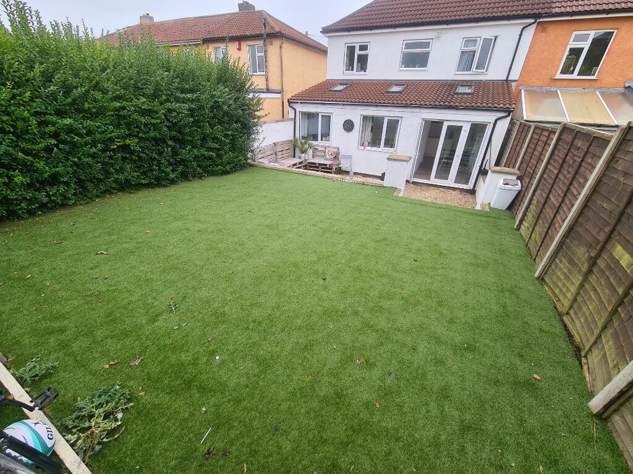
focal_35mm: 13
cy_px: 237
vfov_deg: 89.9
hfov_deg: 106.2
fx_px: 238
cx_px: 316
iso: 50
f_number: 2.2
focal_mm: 2.2
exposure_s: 1/176
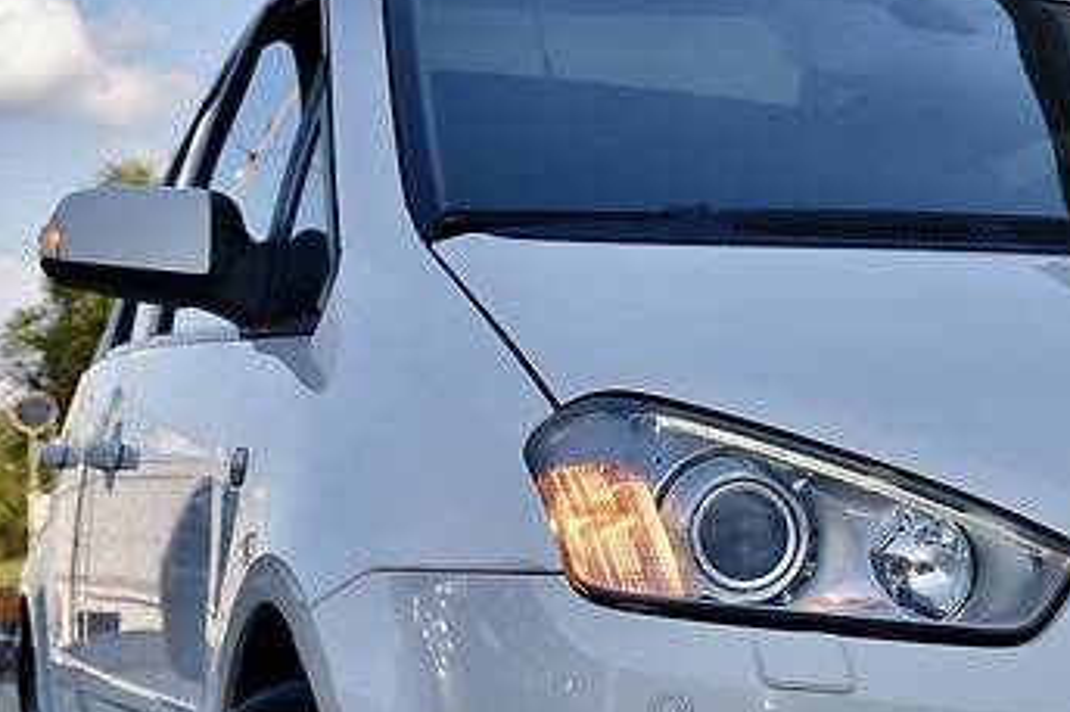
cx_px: 1166
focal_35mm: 107
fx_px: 3179
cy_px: 679
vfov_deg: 12.7
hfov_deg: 18.4
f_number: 8
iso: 200
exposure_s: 1/250
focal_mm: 46
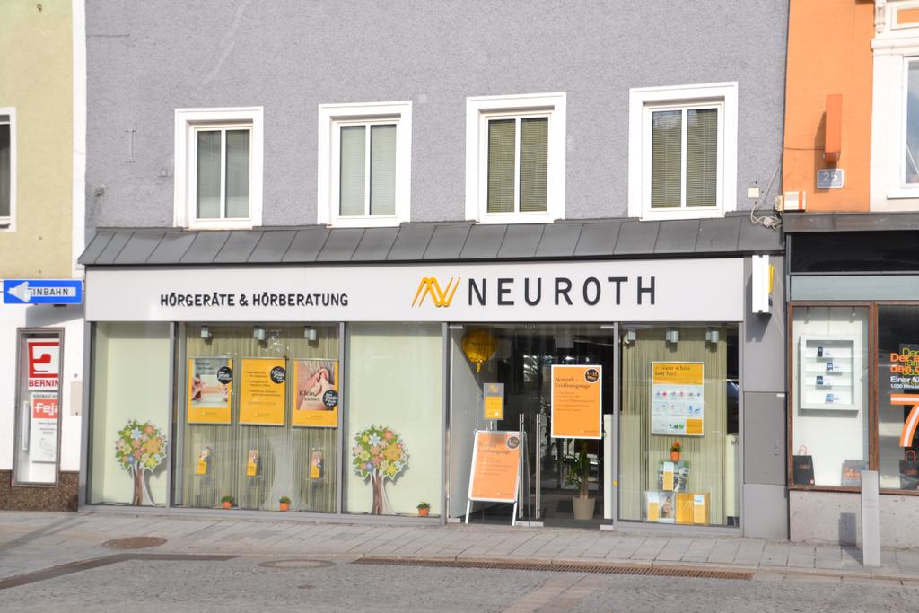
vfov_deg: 25.8
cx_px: 460
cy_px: 306
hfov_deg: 37.8
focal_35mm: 52
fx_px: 1340
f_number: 9
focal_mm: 35
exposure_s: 1/320
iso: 100
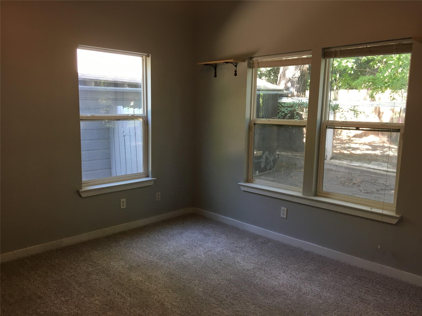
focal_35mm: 29
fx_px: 354
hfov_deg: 61.7
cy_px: 158
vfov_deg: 48.2
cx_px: 211
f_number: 2.2
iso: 64
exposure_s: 1/30
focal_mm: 4.15
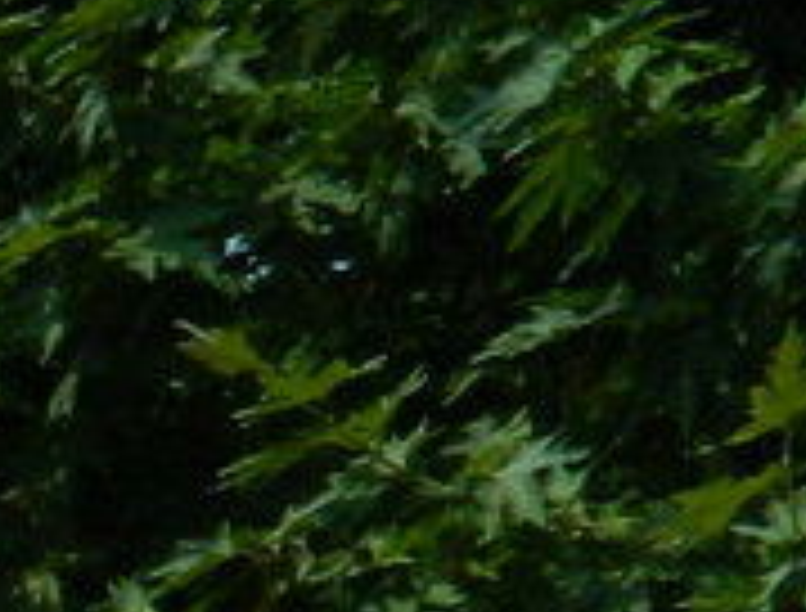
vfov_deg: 5.9
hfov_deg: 7.3
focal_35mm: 234
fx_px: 5474
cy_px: 1908
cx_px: -1720
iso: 80
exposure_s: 1/160
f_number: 9.4
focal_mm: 6.2
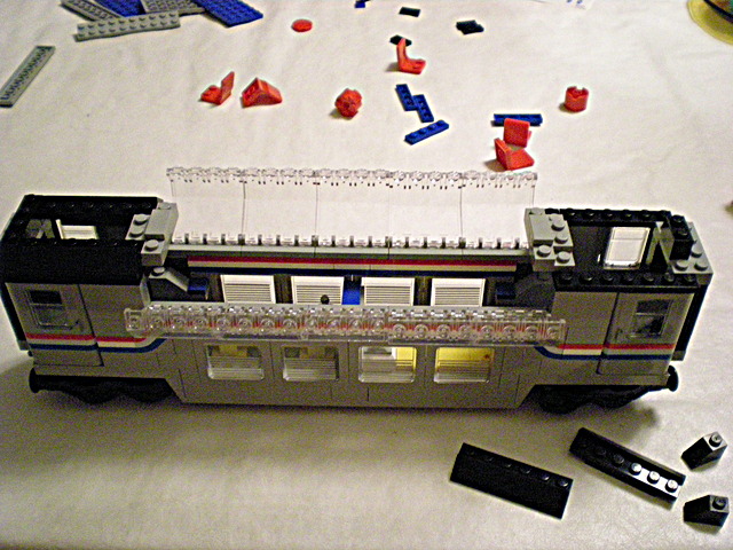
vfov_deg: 37.7
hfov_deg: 49.0
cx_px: 366
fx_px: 805
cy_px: 275
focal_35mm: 38
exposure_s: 1/38
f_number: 3.1
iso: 800
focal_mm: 6.3
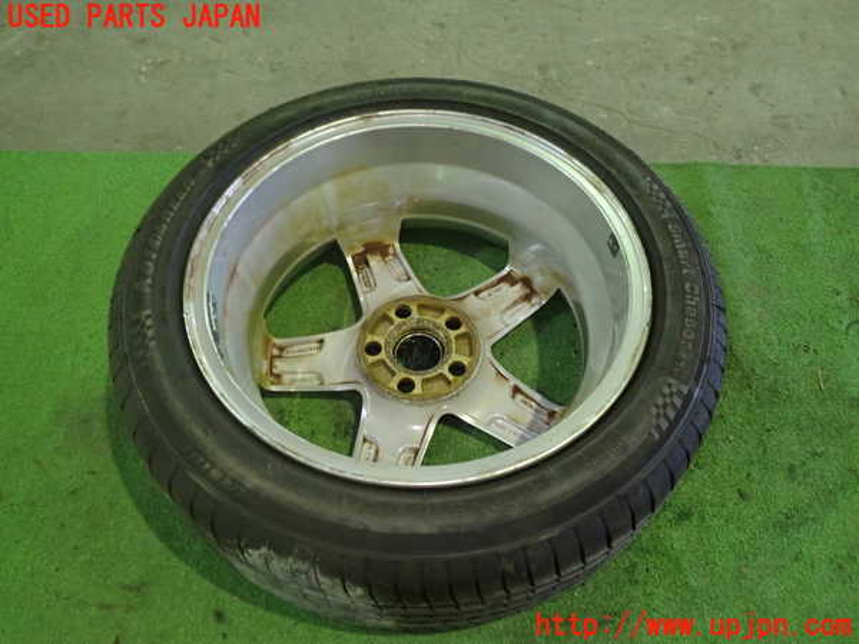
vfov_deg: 46.8
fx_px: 744
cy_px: 322
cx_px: 430
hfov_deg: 60.0
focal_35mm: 30
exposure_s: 1/25
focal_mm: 5.4
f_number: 2.3
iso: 800
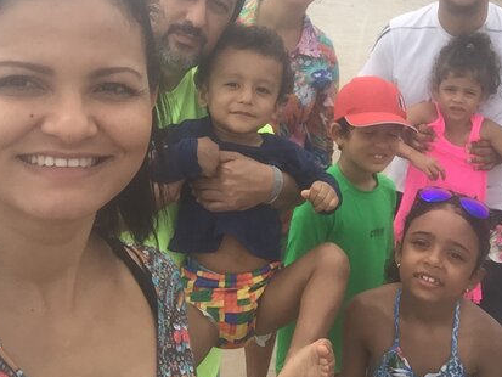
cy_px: 94
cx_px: 295
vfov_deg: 29.8
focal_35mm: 48
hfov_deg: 39.5
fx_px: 696
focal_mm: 2.65
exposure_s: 1/1238
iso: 32
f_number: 2.2
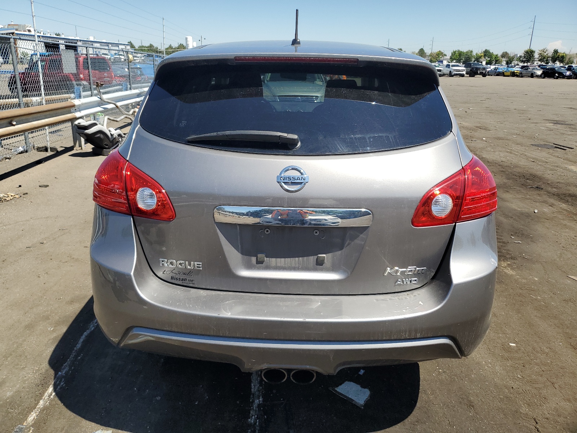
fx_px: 433
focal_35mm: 26
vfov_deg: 53.1
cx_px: 288
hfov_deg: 67.3
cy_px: 216
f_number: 1.5
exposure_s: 1/2500
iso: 50
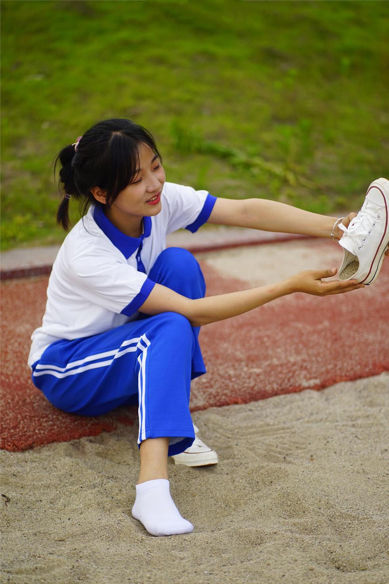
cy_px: 292
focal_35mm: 85
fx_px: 1377
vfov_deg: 23.9
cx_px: 194
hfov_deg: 16.1
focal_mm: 85
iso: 100
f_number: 1.8
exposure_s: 1/800
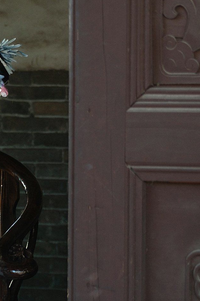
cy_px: 132
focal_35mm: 274
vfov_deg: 7.5
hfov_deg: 5.0
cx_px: -119
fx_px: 2283
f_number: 2.8
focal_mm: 56.3
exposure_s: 1/125
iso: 160
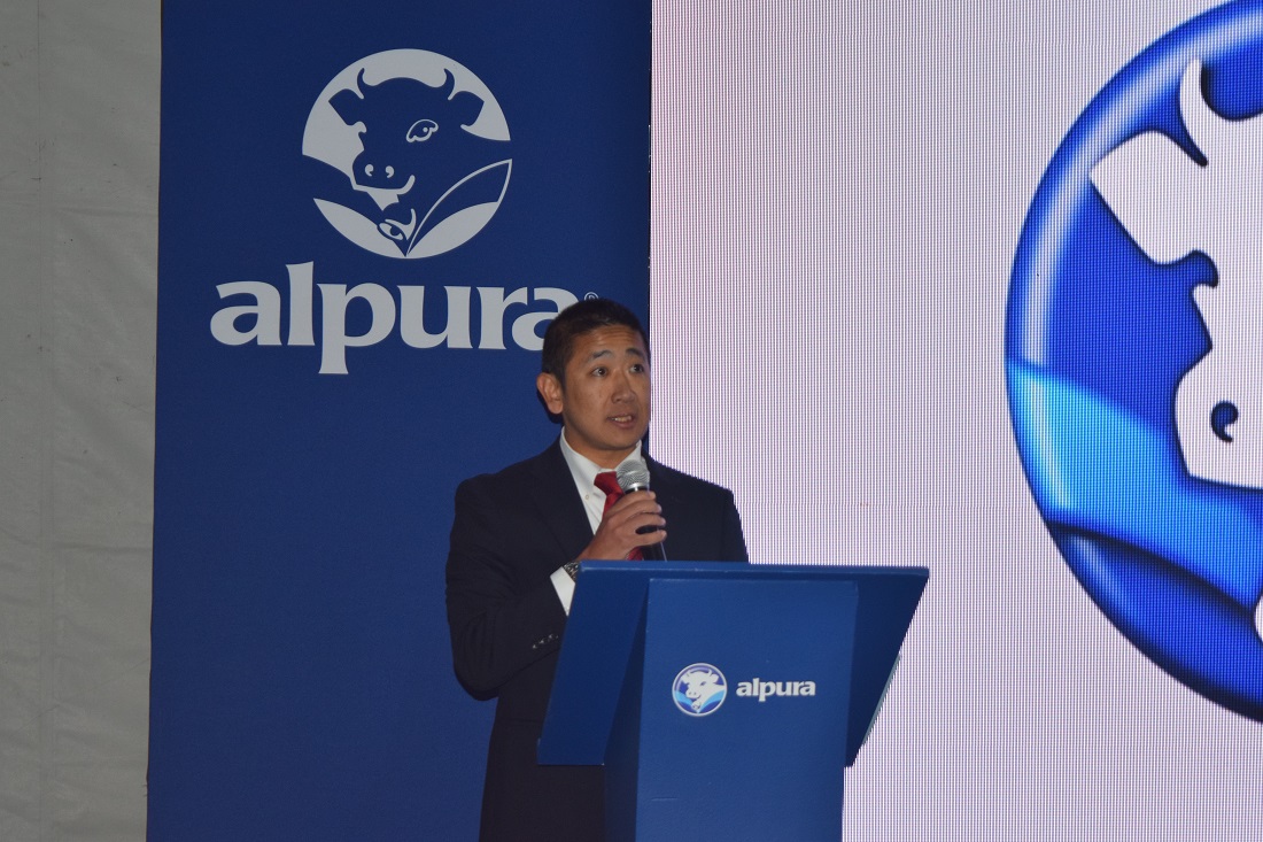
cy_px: 421
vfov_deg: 16.5
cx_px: 632
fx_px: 2894
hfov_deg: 24.6
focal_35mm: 82
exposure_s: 1/60
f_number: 5.6
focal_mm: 55
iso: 900
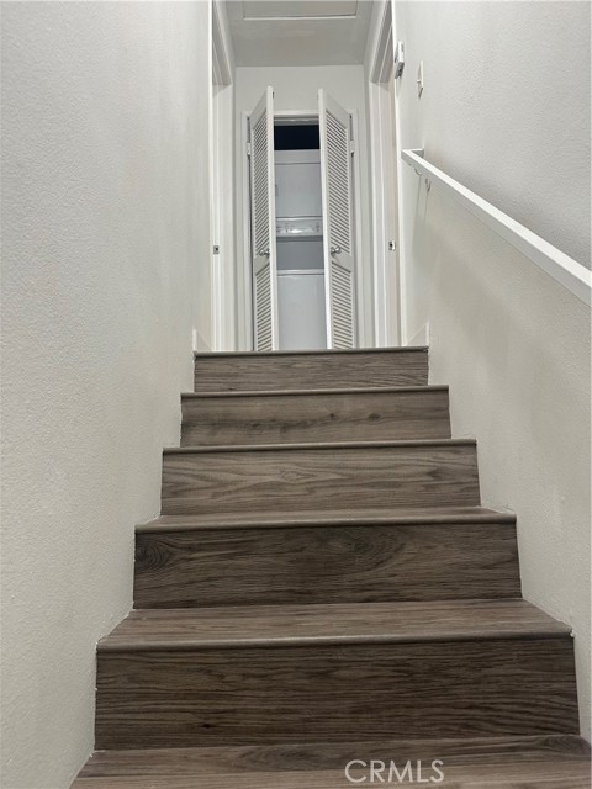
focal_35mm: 24
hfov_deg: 56.8
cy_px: 394
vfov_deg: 71.6
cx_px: 296
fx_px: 547
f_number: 1.78
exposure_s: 1/60
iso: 160
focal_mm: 6.86
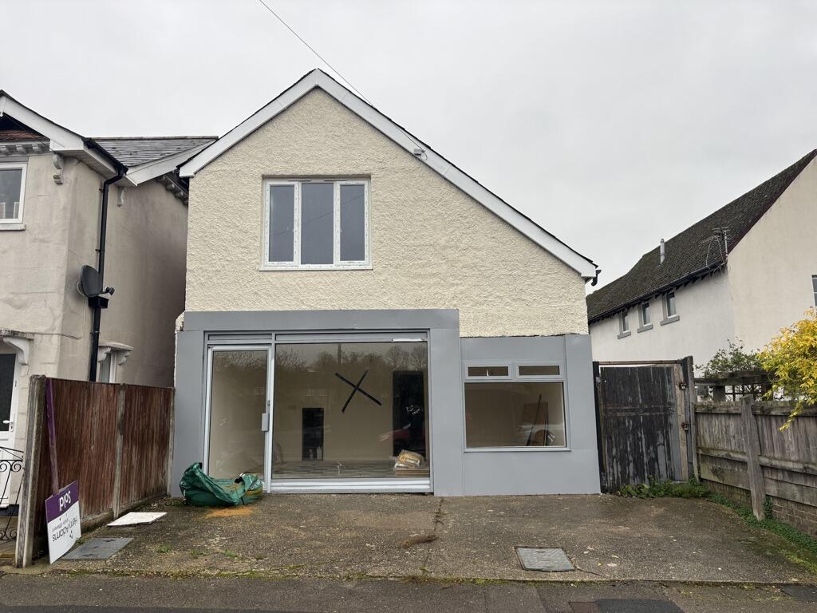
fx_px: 614
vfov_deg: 53.1
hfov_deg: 67.3
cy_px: 306
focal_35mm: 26
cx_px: 408
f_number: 1.6
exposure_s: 1/382
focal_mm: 5.96
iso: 50
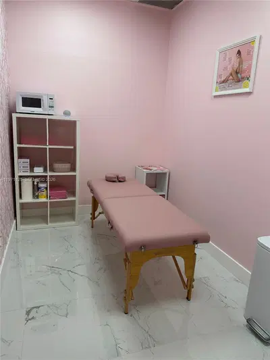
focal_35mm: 24
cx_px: 135
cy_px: 180
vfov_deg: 71.6
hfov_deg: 56.8
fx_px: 249
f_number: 1.78
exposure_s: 1/126
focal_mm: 6.86
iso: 50
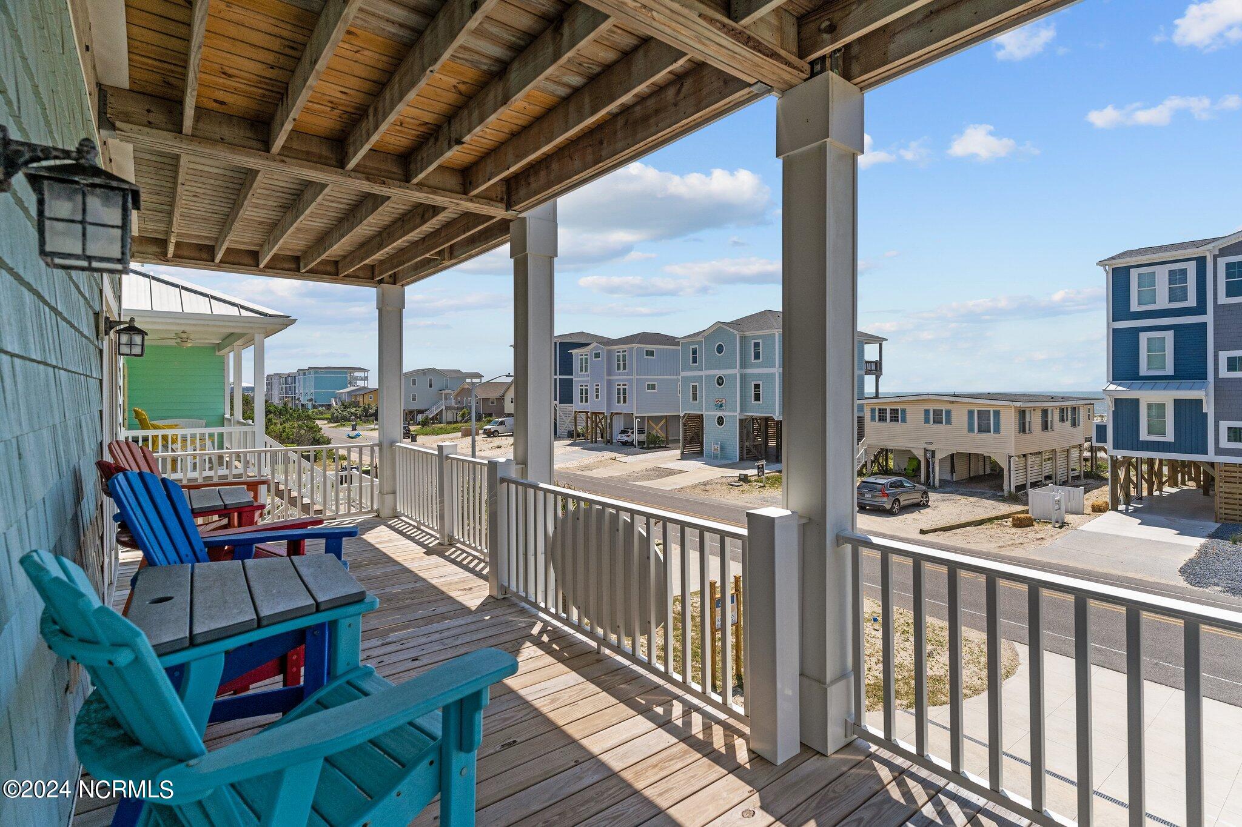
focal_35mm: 17
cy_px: 414
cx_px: 621
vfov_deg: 70.4
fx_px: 586
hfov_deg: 93.3
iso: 800
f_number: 5.6
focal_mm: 17
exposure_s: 1/5000
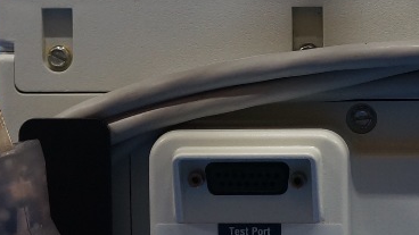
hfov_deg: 14.1
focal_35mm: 150
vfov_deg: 8.1
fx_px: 1667
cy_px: 6
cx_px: 425
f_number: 4
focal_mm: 22
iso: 400
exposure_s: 1/8
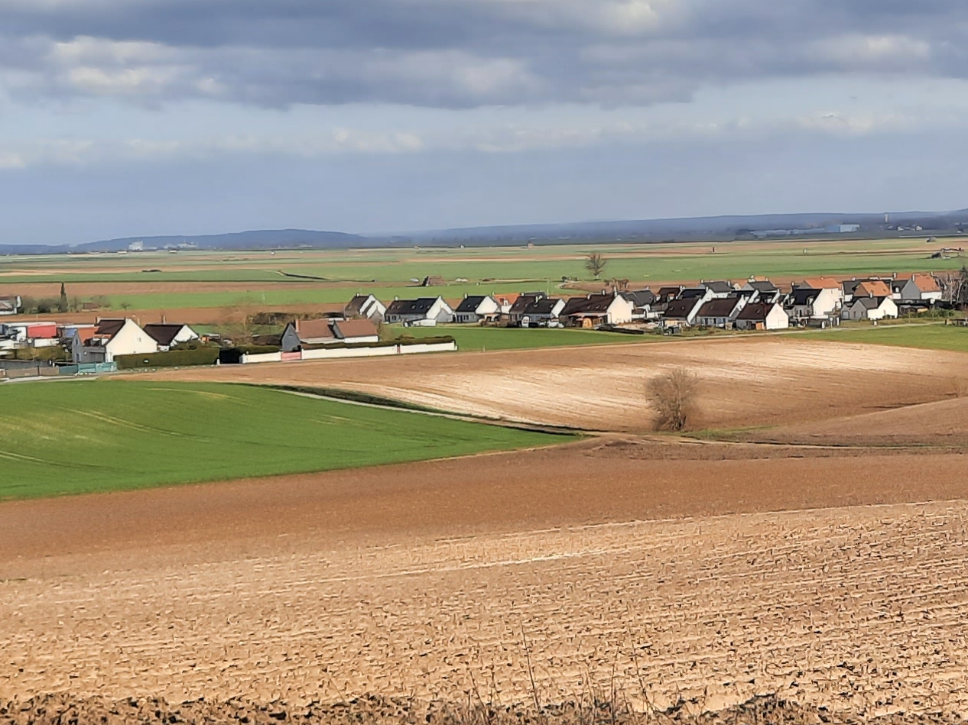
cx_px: 820
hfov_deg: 24.2
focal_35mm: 79
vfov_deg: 18.7
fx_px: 2209
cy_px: 371
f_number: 2
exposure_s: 1/675
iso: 32
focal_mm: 4.6
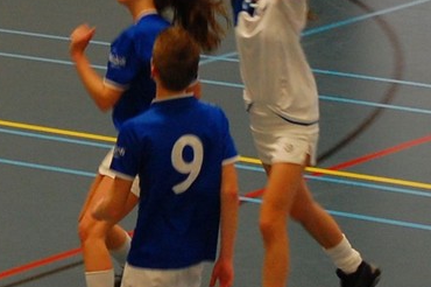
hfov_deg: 8.9
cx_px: -91
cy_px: 178
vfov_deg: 6.0
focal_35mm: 228
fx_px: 2732
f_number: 4
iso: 800
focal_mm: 55
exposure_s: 1/60
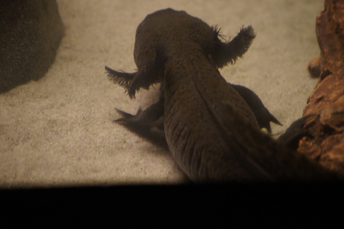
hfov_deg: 10.2
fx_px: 1935
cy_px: 114
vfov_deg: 6.8
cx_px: 172
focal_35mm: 202
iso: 1600
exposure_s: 1/15
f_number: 4.5
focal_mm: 135
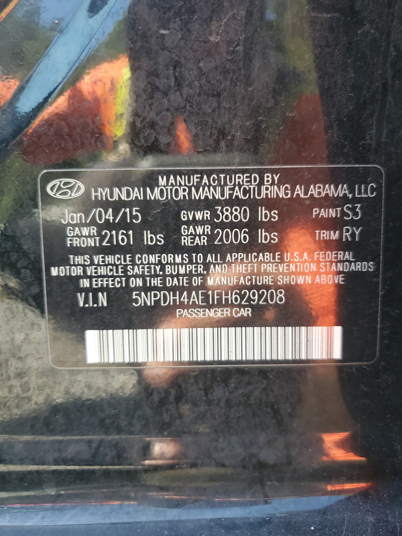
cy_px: 268
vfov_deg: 67.3
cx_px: 201
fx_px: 403
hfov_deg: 53.1
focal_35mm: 26
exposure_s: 1/120
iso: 56
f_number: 1.5
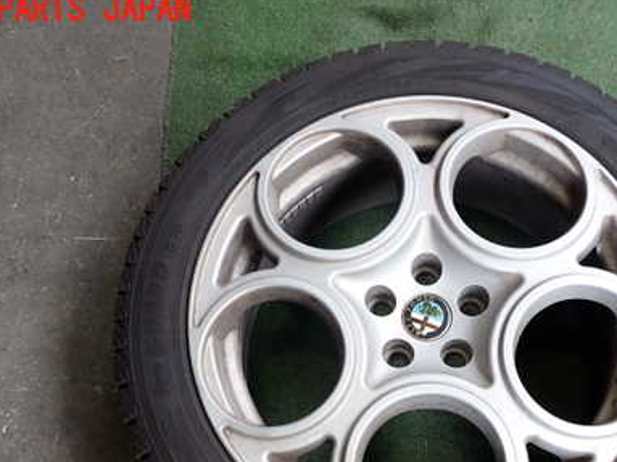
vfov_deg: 30.3
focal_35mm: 47
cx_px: 382
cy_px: 353
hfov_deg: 40.2
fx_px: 837
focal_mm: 5.4
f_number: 2.3
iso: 160
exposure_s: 1/125
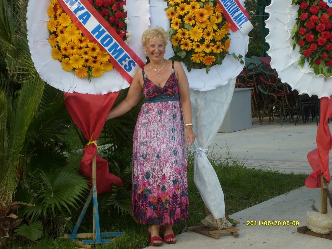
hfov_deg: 24.1
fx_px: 777
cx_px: 166
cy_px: 124
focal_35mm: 81
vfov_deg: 18.2
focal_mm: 13.7
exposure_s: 1/180
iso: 80
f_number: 4.2
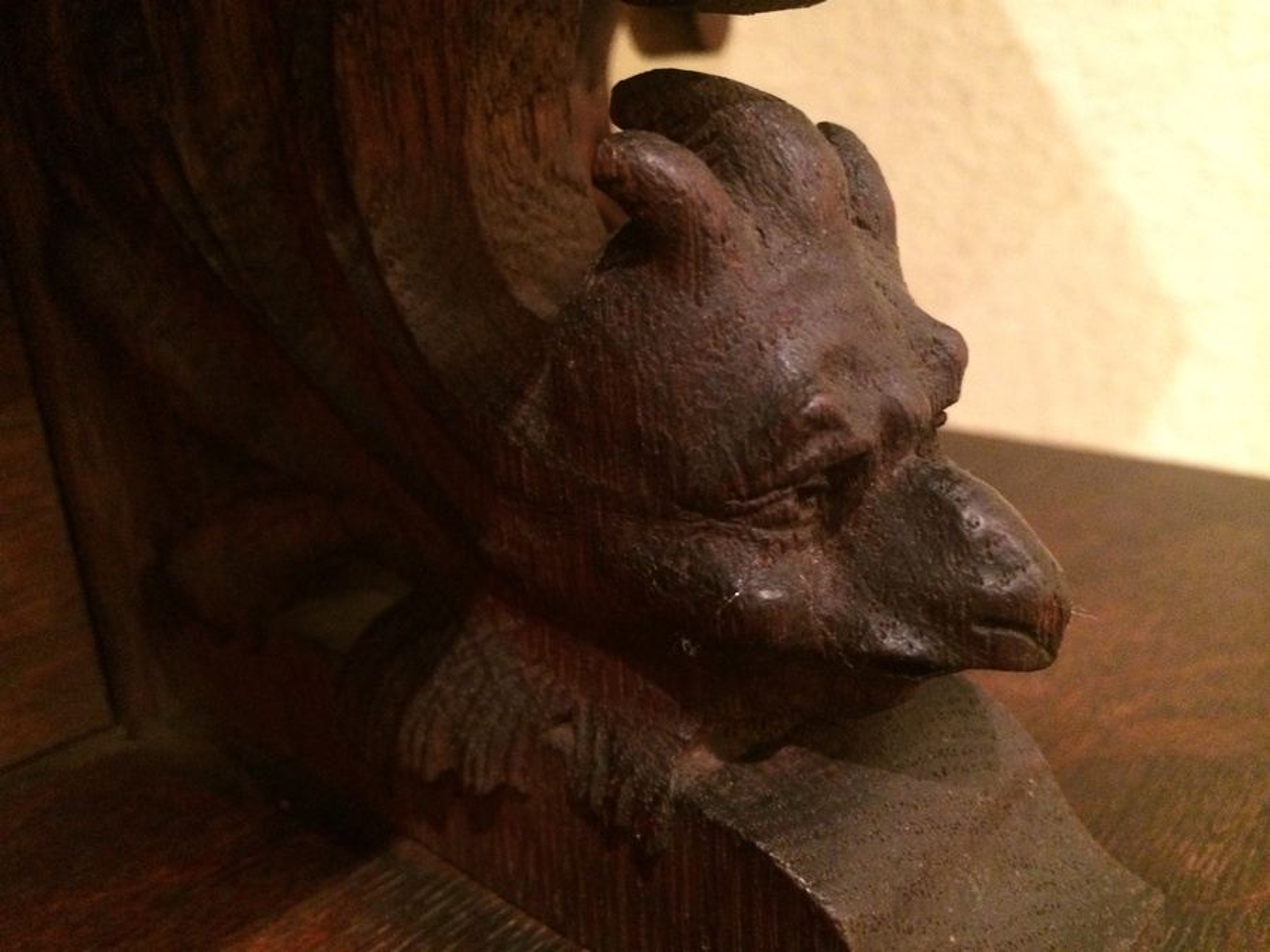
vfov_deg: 46.8
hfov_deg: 60.0
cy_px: 476
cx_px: 635
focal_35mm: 30
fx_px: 1101
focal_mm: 4.12
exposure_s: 1/15
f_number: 2.2
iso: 500
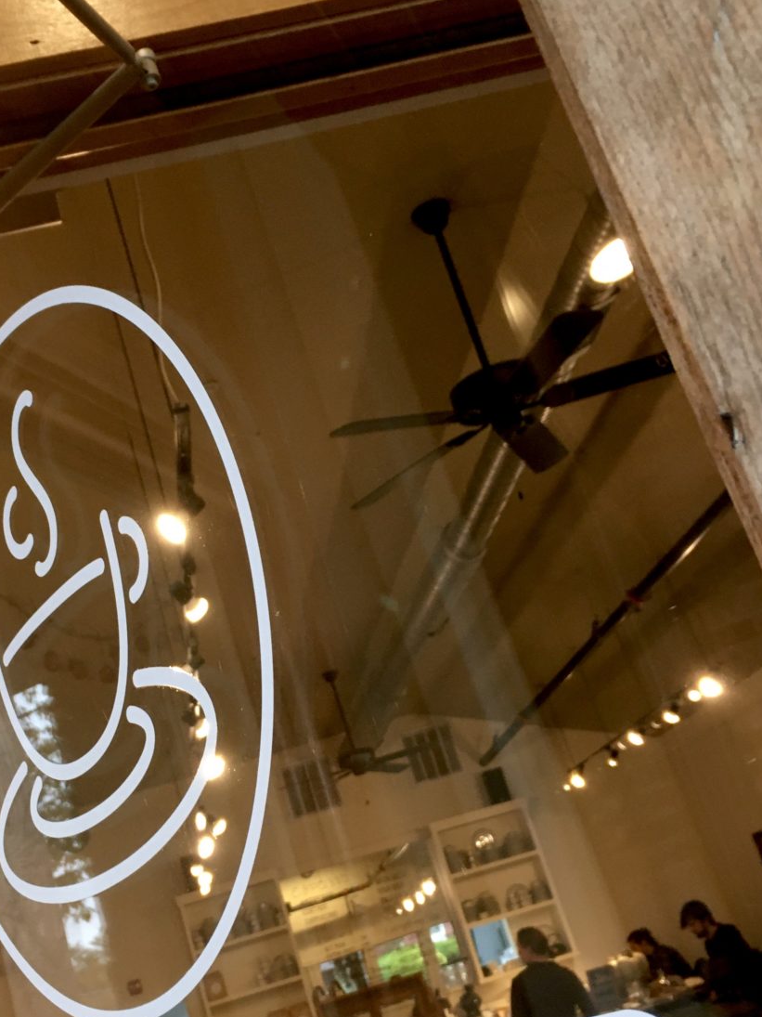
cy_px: 574
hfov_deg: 33.4
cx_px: 276
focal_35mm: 43
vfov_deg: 43.8
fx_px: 1262
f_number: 2.2
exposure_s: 1/30
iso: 100
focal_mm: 4.15
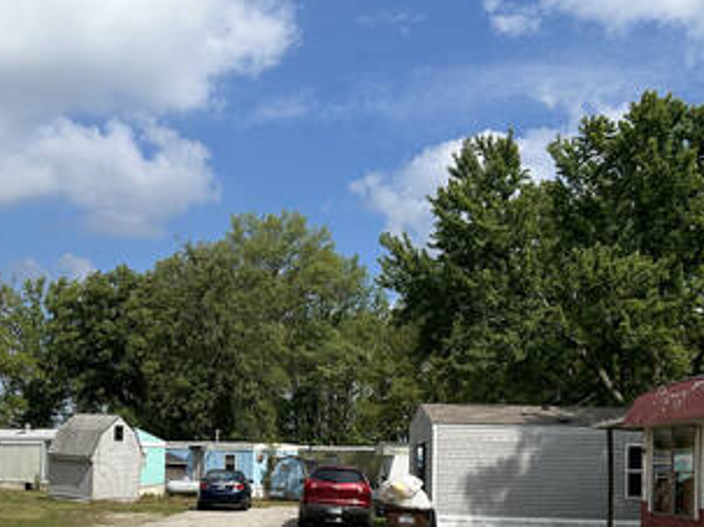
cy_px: 436
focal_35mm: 44
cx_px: 263
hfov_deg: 42.6
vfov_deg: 31.8
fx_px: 894
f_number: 1.5
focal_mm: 5.7
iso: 50
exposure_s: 1/6211
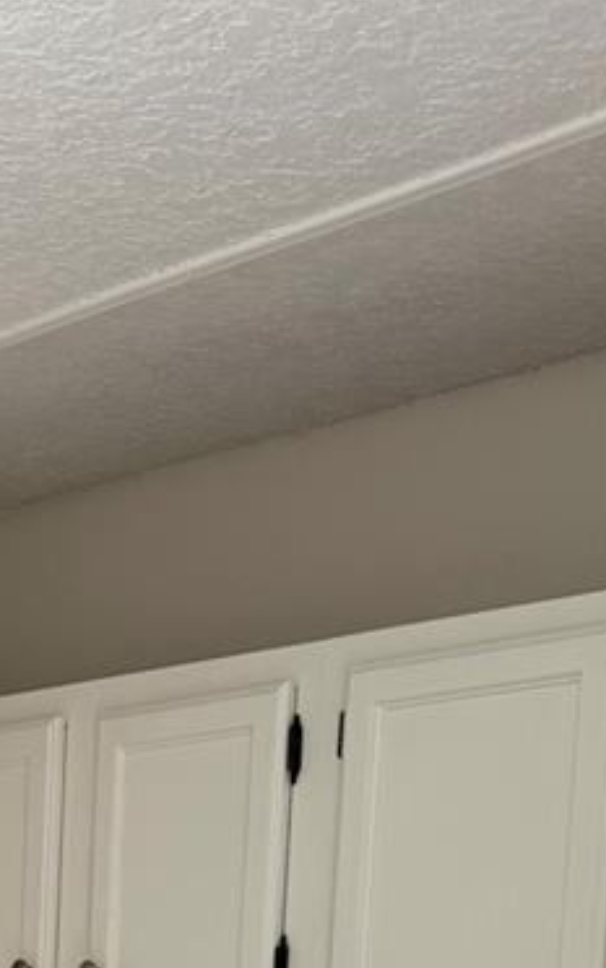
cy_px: 1408
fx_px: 2163
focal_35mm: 82
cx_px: -203
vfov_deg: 21.6
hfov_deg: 15.1
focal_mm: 6.76
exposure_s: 1/120
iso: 64
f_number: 1.78
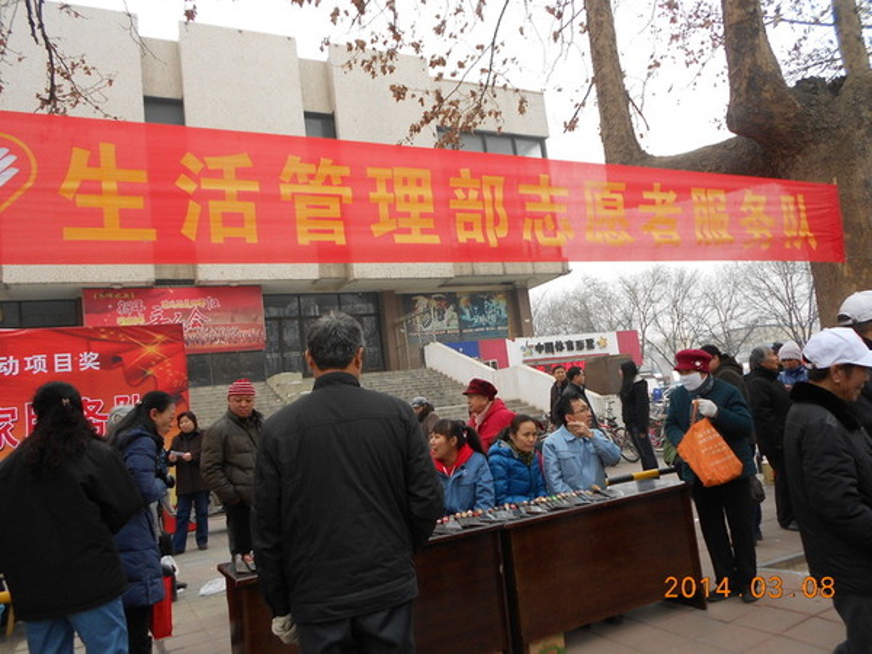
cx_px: 436
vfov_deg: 53.1
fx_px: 655
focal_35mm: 26
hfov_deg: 67.3
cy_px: 327
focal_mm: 4.6
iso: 100
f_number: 3.2
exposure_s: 1/160
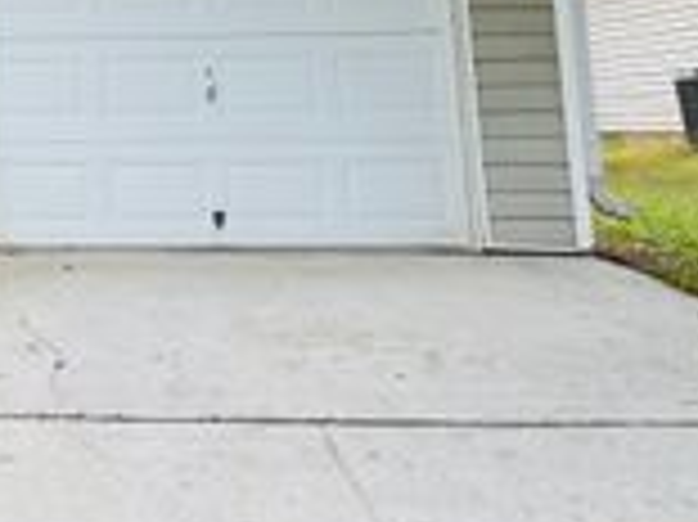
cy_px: -223
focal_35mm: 84
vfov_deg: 16.3
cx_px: -230
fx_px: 1692
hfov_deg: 21.0
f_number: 1.6
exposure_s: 1/463
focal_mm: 5.1
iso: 50
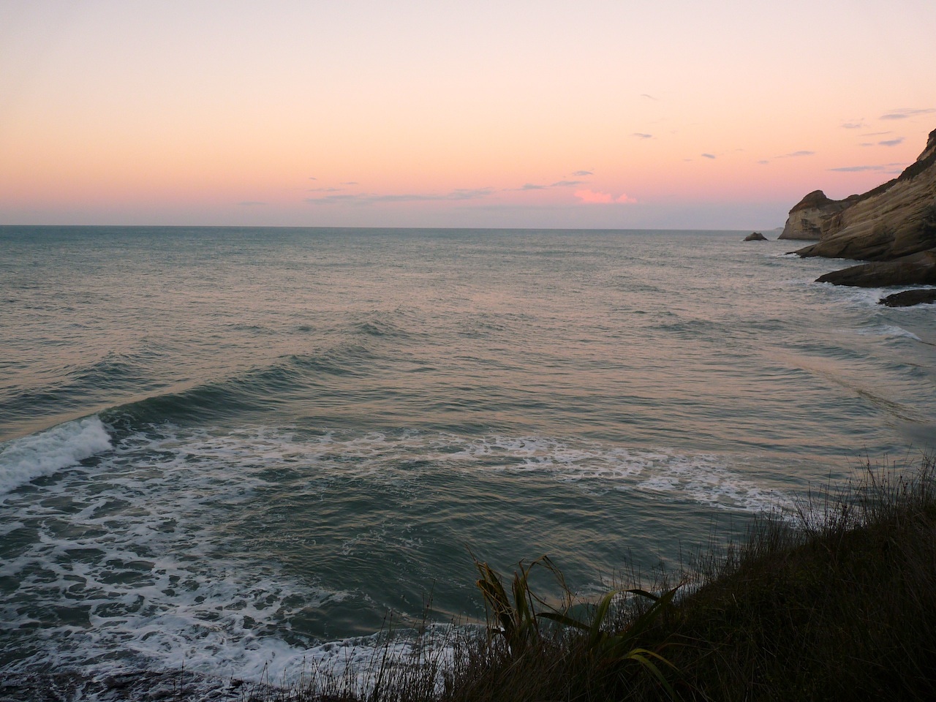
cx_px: 468
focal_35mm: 27
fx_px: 730
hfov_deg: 65.3
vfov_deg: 51.4
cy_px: 351
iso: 100
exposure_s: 1/60
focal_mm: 4.8
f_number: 2.8
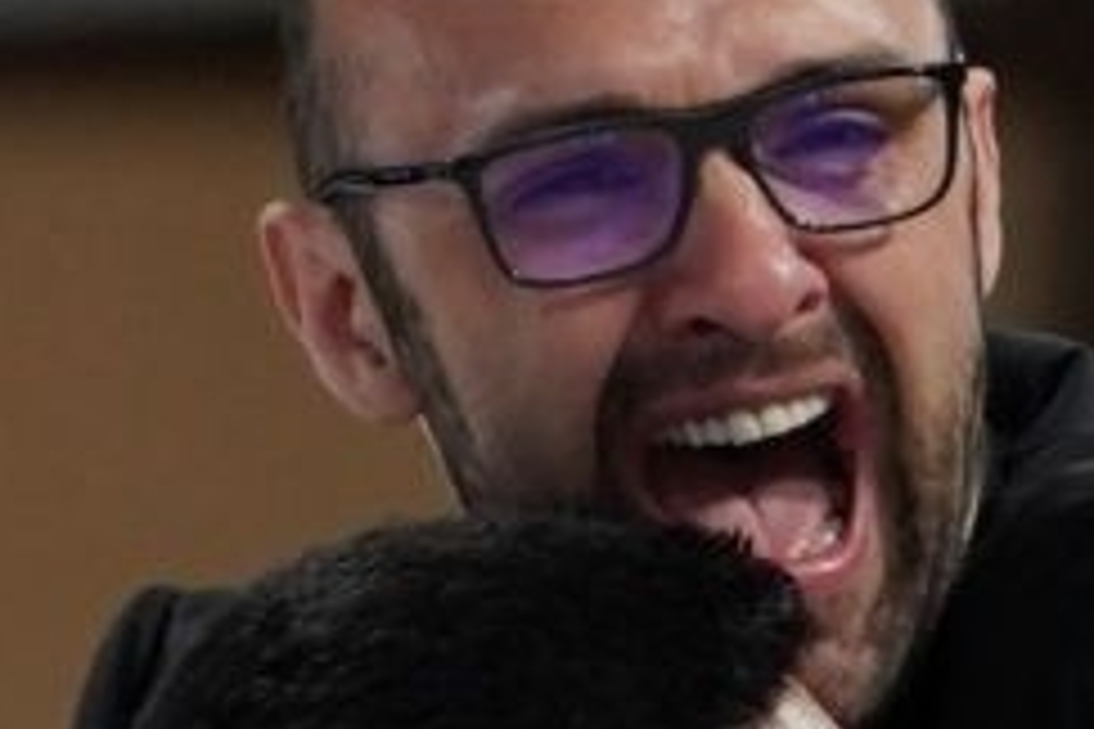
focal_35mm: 2223
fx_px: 67549
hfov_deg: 0.9
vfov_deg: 0.6
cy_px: 774
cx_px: 428
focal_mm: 200
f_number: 2.8
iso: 1250
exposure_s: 1/1000
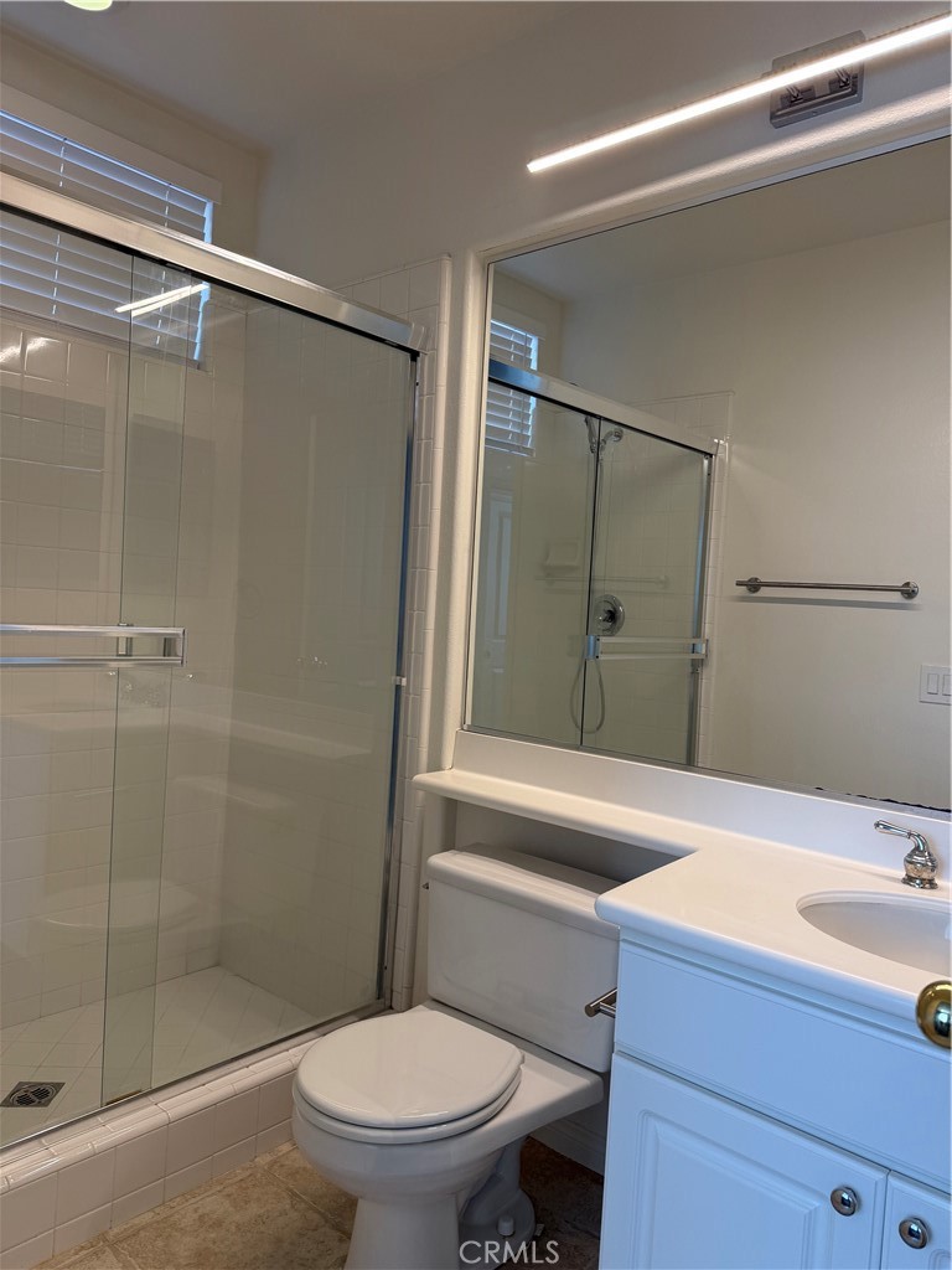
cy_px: 635
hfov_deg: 56.8
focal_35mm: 24
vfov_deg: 71.6
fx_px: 880
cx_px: 476
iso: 100
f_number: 1.78
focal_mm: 6.76
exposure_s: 1/244
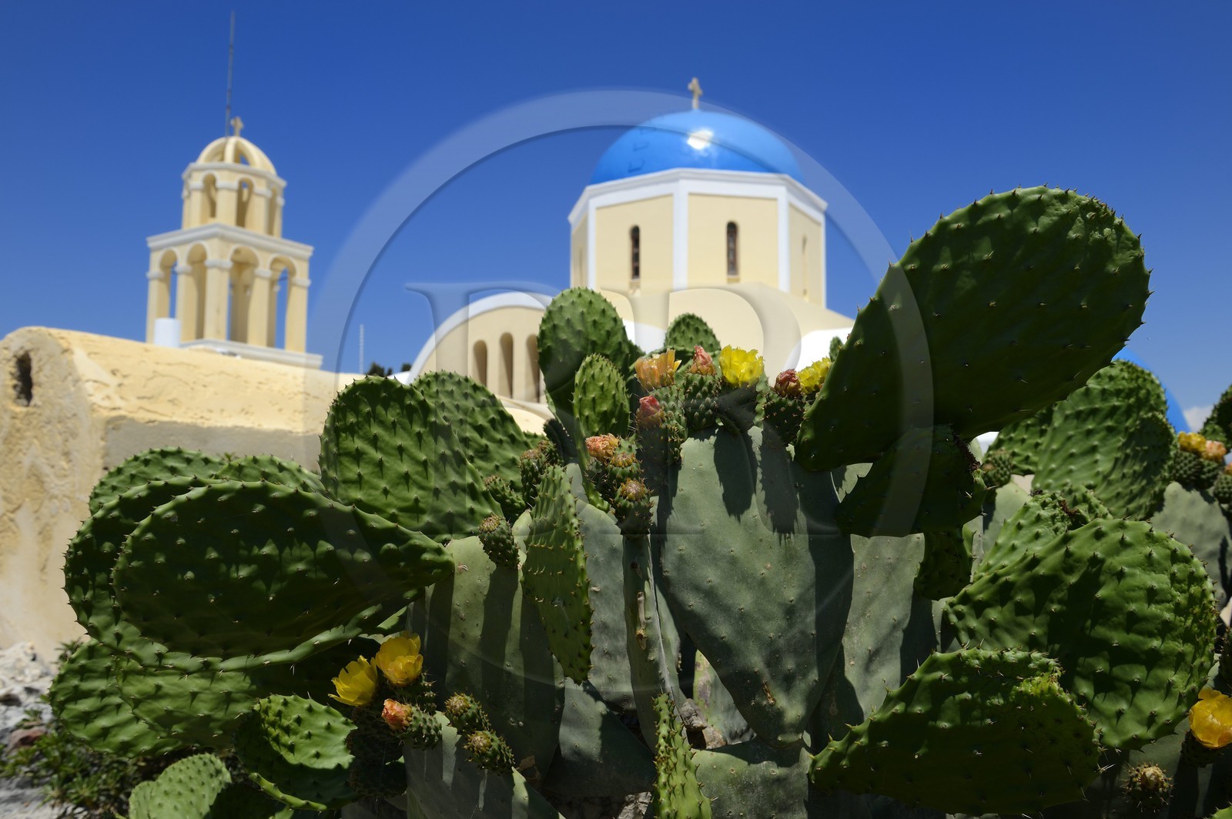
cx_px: 616
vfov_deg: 42.3
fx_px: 1060
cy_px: 410
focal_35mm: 31
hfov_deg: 60.3
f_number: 8
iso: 100
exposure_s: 1/400
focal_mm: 31
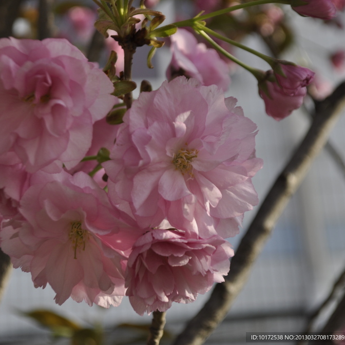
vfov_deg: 16.3
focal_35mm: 107
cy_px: 173
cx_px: 105
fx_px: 1203
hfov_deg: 16.3
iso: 200
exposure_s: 1/160
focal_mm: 55
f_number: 6.3
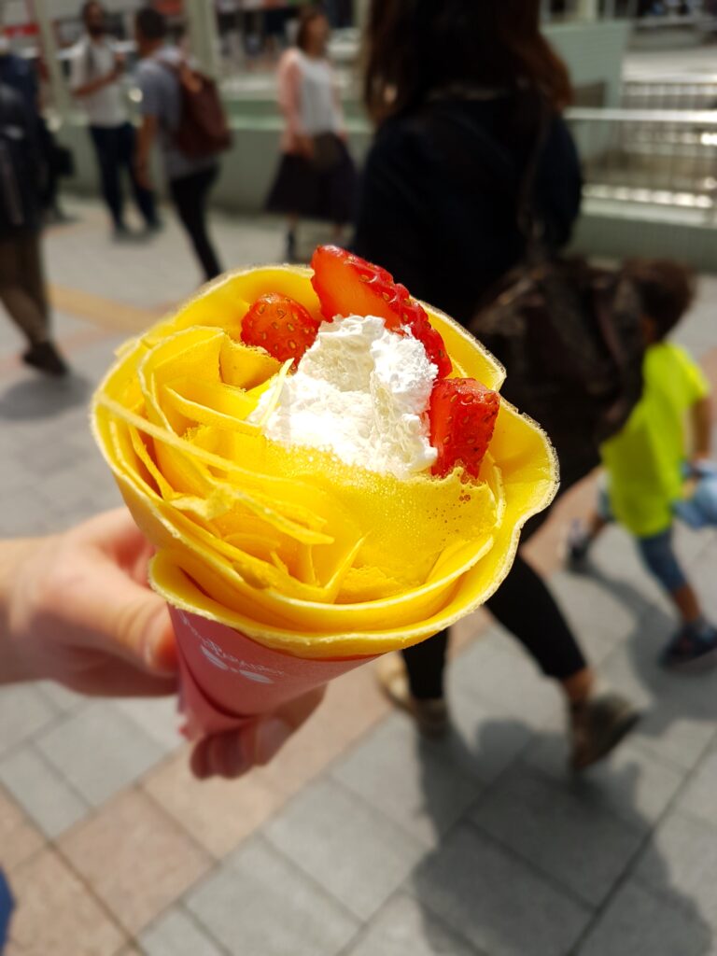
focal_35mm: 26
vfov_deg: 67.3
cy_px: 478
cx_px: 358
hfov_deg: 53.1
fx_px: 718
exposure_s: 1/2216
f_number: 1.7
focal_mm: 4.2
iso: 40
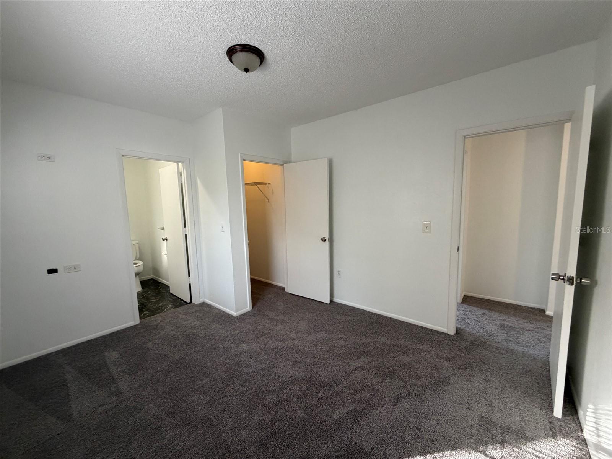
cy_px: 230
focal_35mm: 14
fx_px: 248
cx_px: 306
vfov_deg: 85.7
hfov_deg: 102.1
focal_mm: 2.22
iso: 320
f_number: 2.2
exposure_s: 1/121
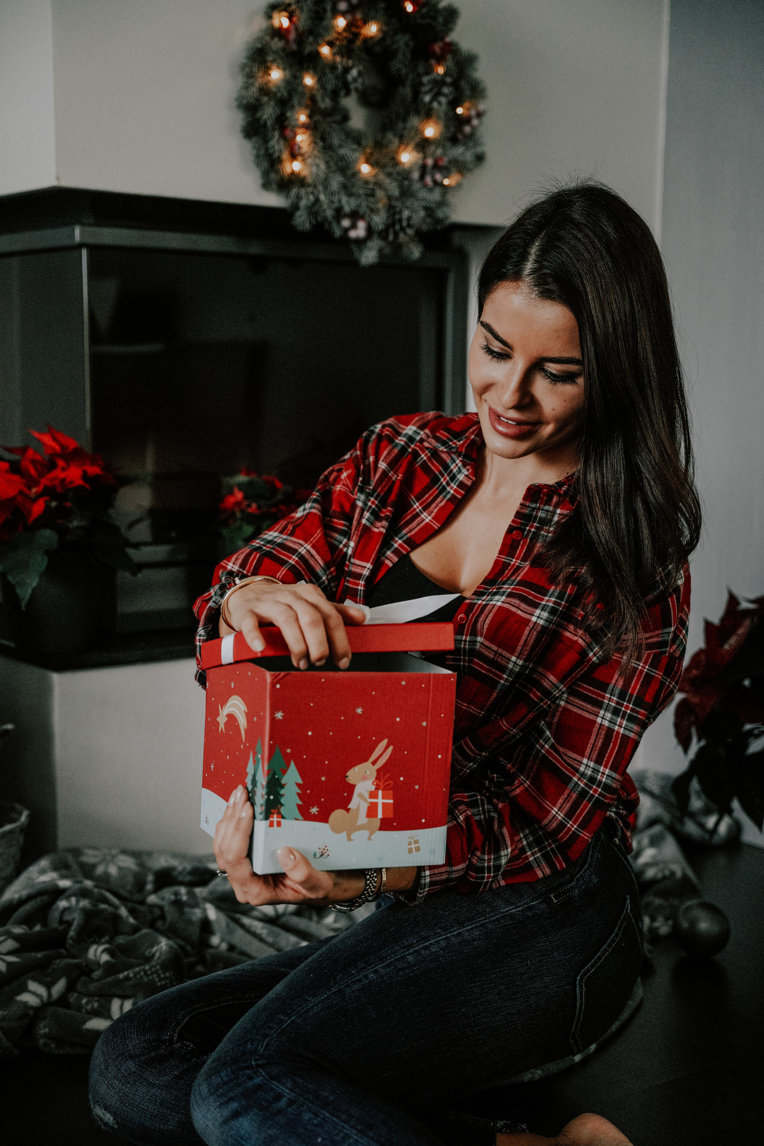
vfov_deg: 38.5
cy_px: 573
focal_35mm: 52
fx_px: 1638
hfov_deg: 26.2
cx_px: 382
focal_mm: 51.5
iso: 5000
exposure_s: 1/250
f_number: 3.2
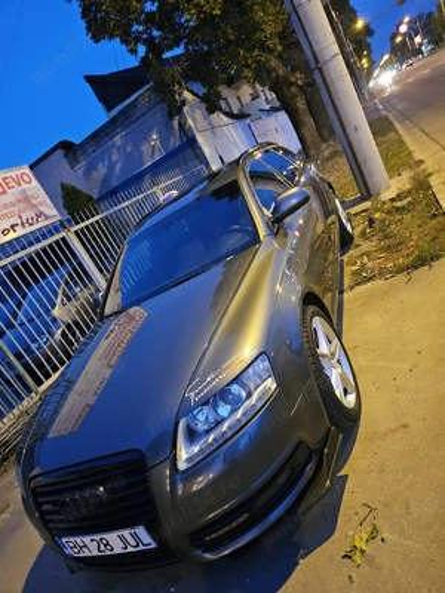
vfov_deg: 73.9
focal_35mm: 23
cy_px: 296
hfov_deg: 58.9
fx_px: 394
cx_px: 222
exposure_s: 1/25.1
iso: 1250
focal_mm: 6.3
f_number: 1.7
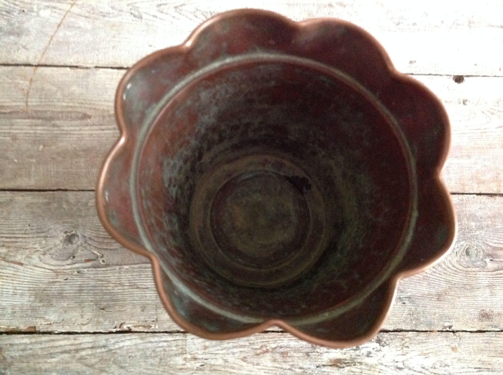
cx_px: 252
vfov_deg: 40.6
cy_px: 188
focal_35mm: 35
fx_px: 508
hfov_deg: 52.7
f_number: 2.4
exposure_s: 1/15
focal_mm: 4.28
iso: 800
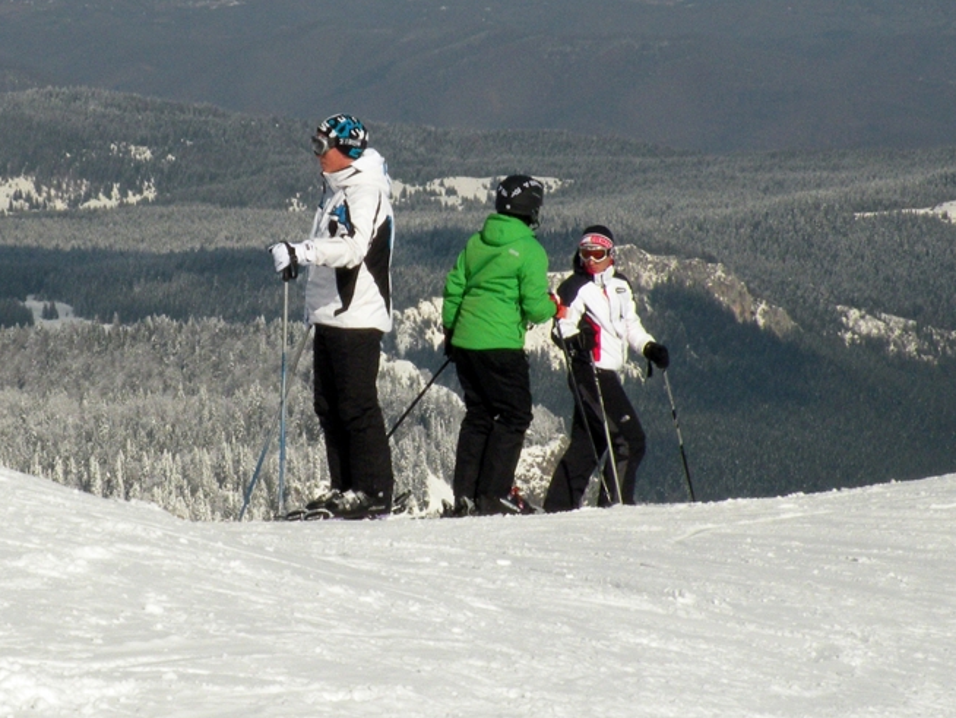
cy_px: 258
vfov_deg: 8.1
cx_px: 401
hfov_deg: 10.7
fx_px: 5083
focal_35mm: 184
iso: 200
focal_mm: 19.4
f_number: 8
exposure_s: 1/1126
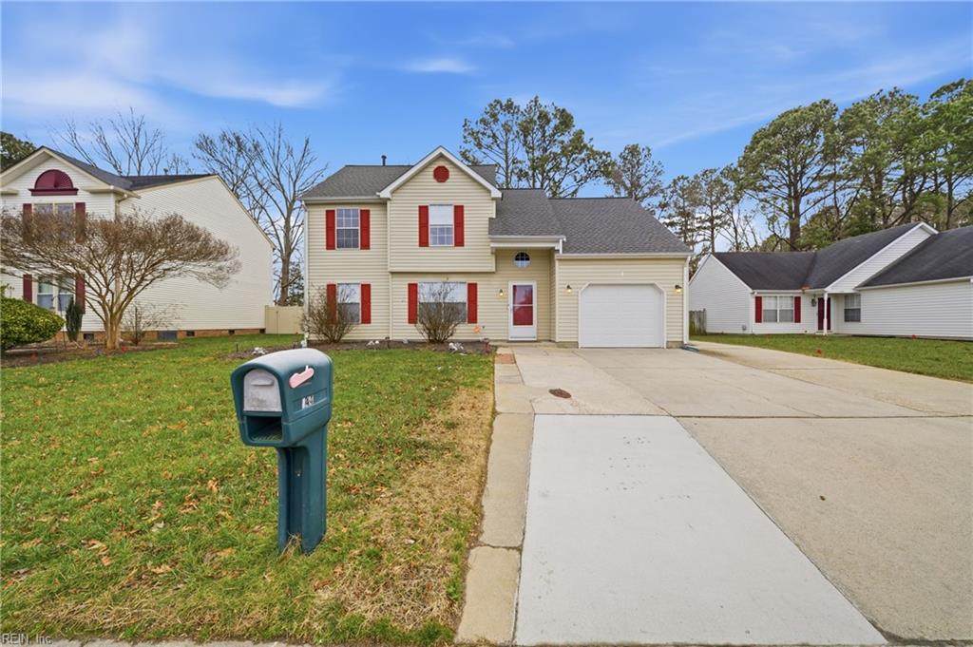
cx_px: 486
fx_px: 324
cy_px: 324
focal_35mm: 12
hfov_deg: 112.7
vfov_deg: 89.9
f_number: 8
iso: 250
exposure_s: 1/1250
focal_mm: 12
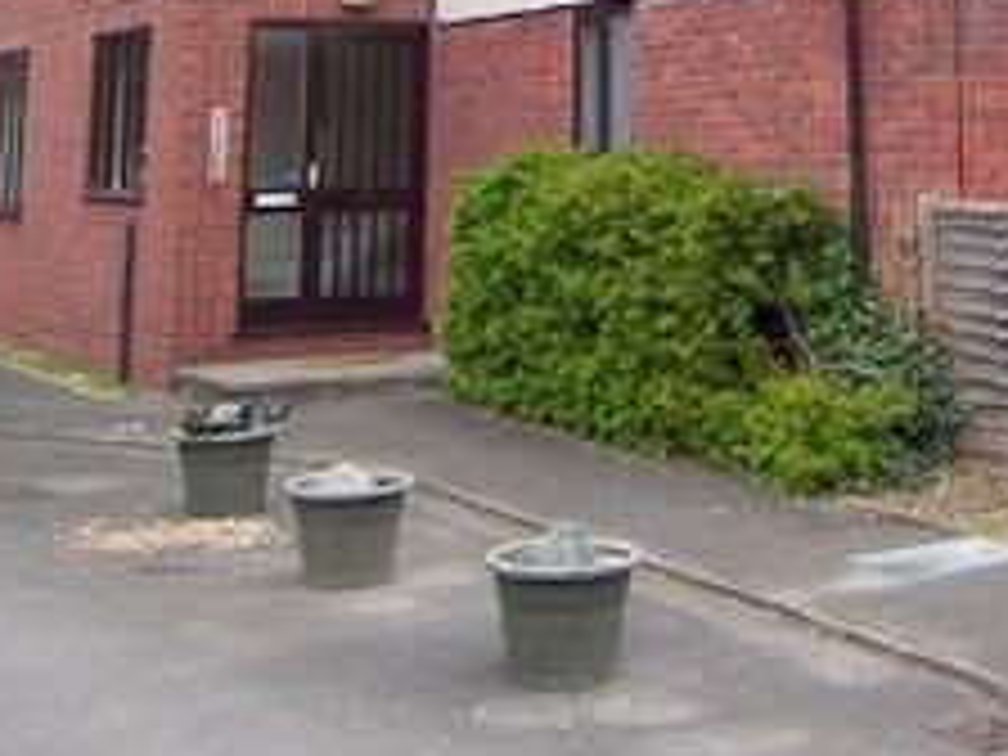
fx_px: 2097
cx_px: 801
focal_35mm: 72
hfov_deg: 26.5
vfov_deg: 18.5
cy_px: -322
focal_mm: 3.8
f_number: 2.8
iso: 64
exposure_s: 1/200
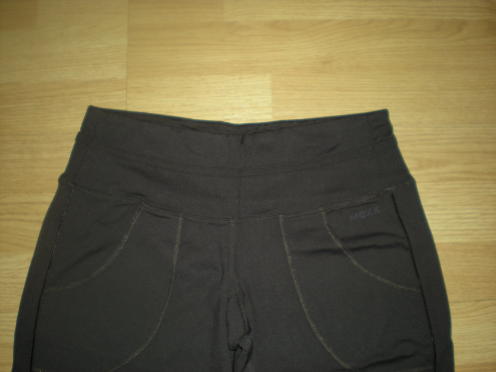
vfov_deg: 37.7
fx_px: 545
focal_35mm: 38
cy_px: 186
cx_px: 248
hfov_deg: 49.0
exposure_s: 1/60
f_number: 3.1
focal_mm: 6.3
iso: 64
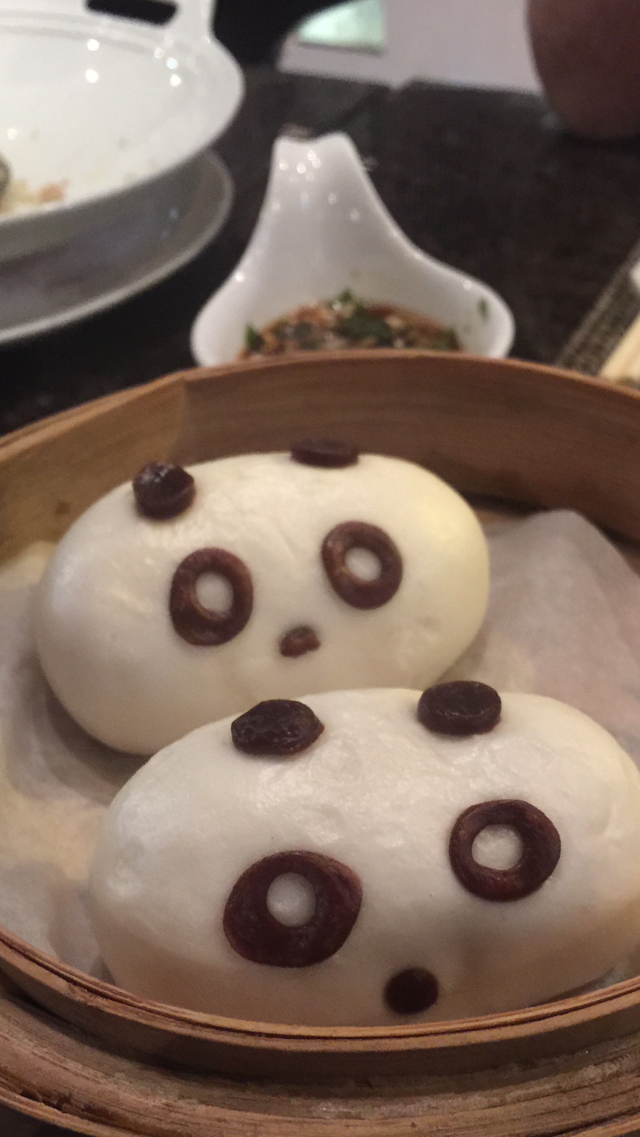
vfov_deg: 49.2
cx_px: 390
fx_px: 1237
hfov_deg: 28.9
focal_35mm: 41
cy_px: 669
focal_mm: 4.15
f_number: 2.2
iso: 64
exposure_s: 1/4
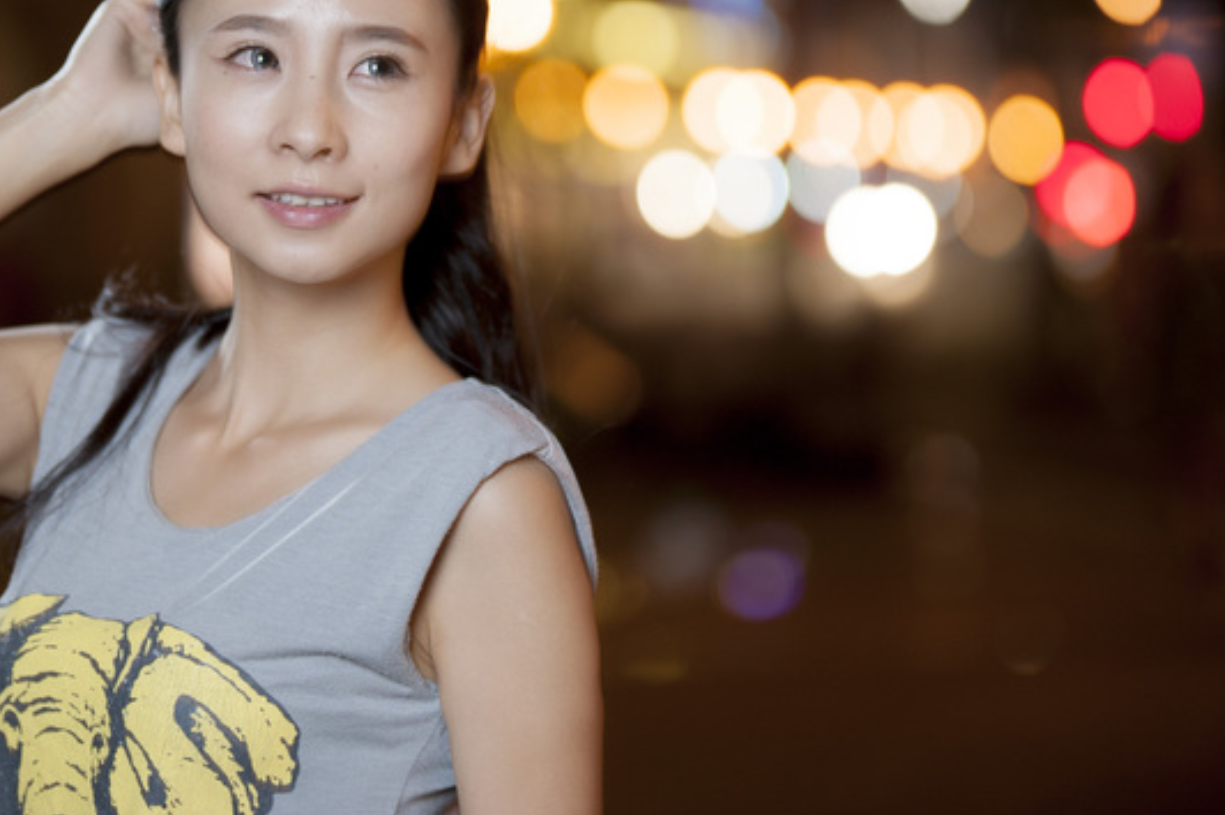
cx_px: 405
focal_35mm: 172
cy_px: 254
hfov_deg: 11.9
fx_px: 5849
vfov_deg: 8.0
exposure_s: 1/10
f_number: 2.8
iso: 200
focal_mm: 122
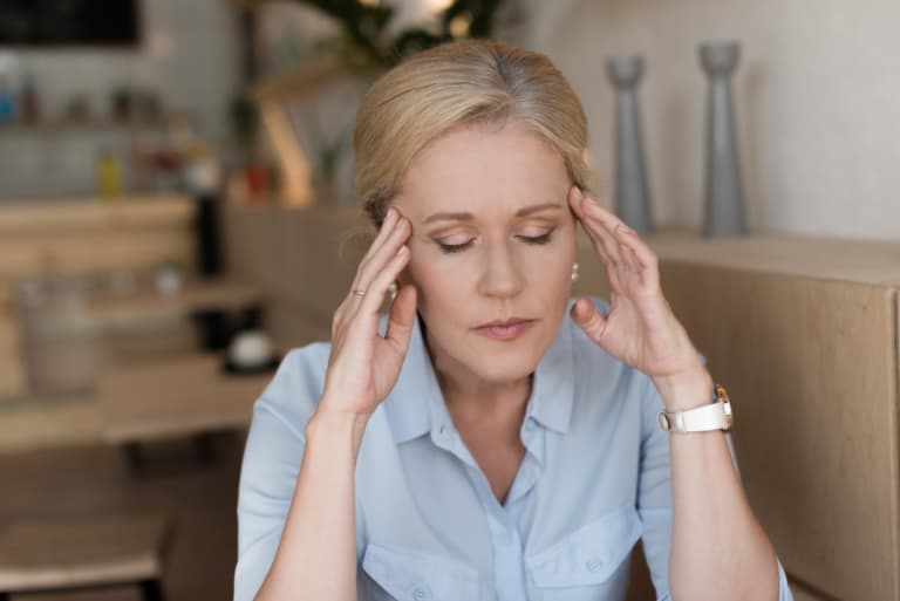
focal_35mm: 50
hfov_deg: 39.6
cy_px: 300
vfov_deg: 27.0
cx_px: 450
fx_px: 1251
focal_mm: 50
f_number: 2.2
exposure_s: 1/400
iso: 100
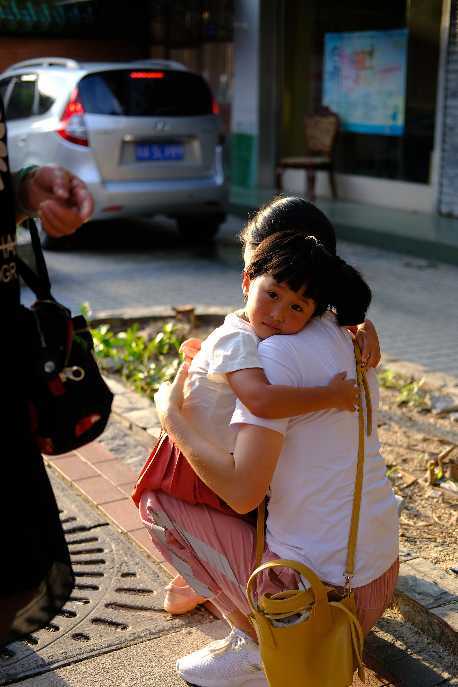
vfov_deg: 37.5
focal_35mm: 53
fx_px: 1011
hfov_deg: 25.5
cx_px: 229
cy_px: 344
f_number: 2
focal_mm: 35
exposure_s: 1/680
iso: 160
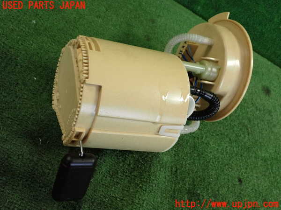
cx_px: 140
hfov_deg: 45.8
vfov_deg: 35.1
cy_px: 105
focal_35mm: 41
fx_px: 333
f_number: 2.8
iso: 1250
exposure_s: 1/125
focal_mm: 7.31
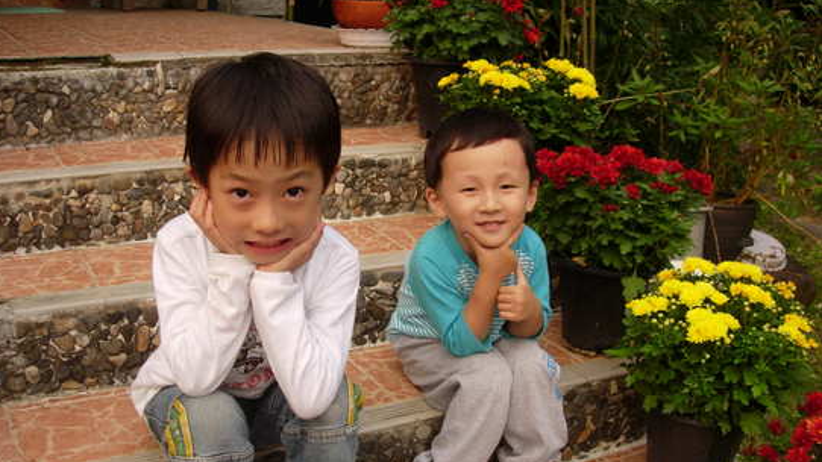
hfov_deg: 48.4
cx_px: 406
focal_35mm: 42
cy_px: 296
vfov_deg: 28.2
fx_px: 916
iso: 64
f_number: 2.8
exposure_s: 1/322
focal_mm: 7.8
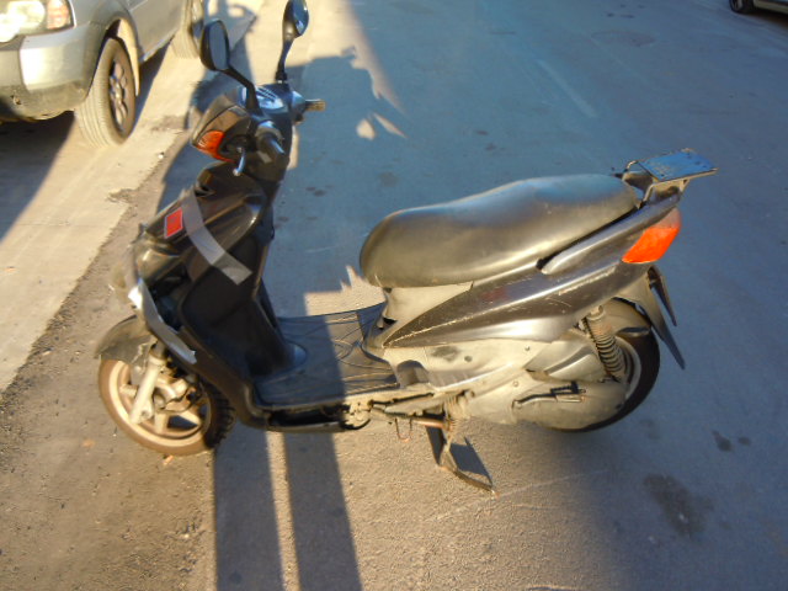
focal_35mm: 30
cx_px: 394
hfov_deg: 60.0
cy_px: 296
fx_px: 683
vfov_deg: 46.8
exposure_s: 1/200
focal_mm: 5.4
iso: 100
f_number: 3.5
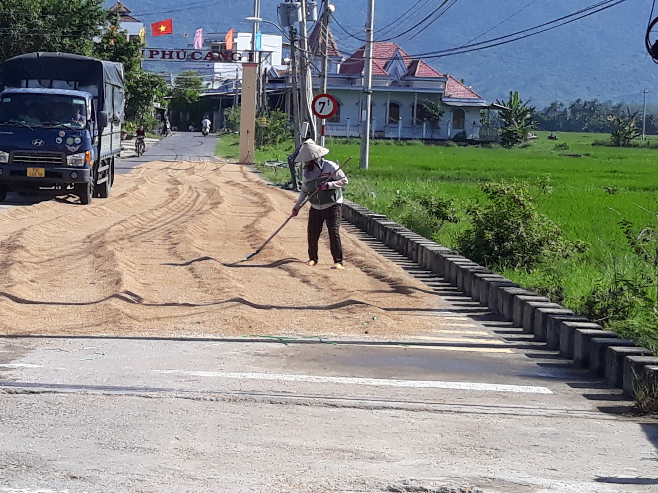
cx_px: 135
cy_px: 164
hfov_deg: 40.4
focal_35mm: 45
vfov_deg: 31.9
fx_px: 855
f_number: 1.7
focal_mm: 3.71
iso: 40
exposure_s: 1/1709
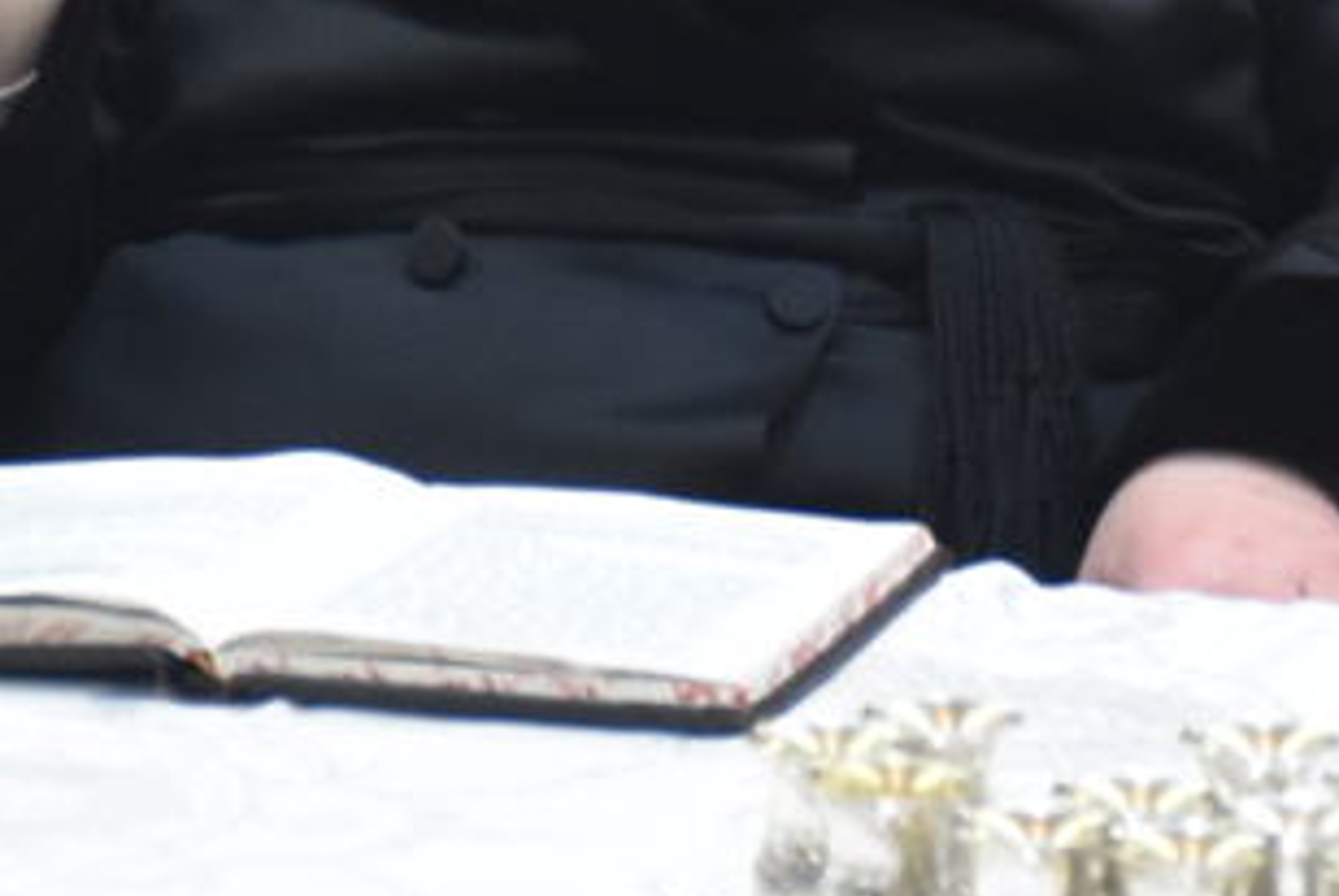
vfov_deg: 4.8
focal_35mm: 286
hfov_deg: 7.2
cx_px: 639
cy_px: -602
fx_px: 10647
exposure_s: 1/125
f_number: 5.6
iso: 1600
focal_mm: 42
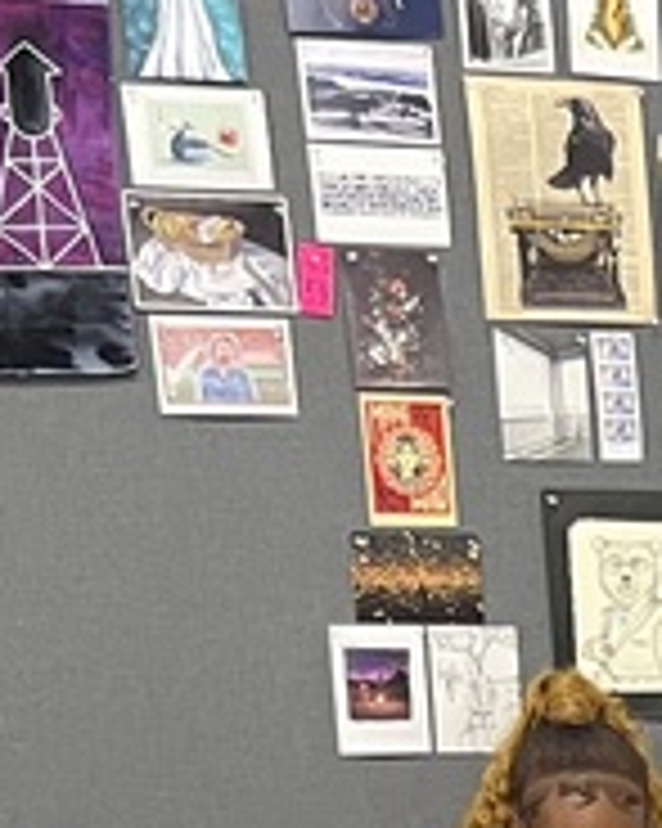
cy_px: 1472
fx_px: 3456
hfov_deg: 9.6
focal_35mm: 141
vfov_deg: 12.5
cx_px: 1635
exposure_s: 1/60
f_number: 1.5
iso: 125
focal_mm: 5.7
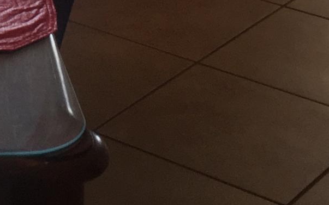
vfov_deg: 8.0
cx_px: -112
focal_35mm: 153
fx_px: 1372
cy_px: -253
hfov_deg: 13.2
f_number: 2.2
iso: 32
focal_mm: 4.15
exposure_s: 1/60
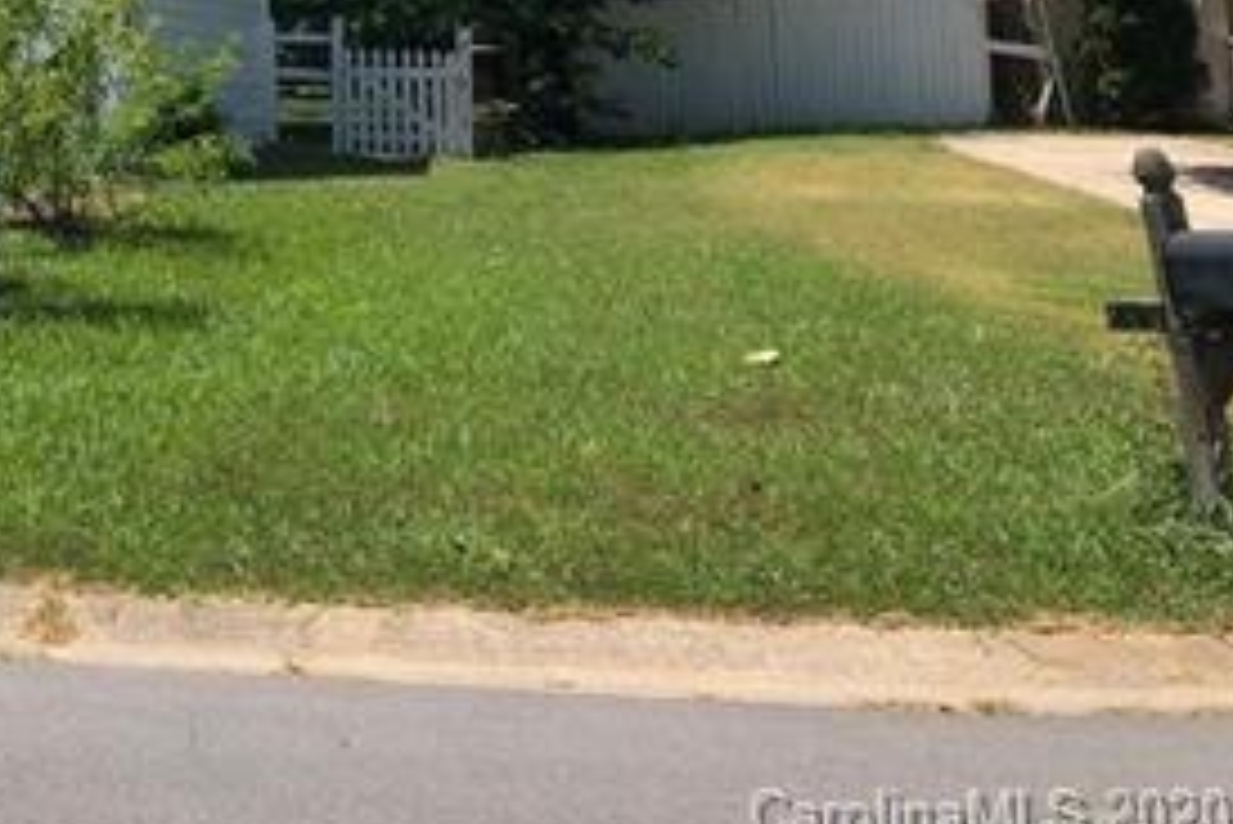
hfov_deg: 26.8
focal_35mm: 68
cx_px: -176
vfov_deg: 18.7
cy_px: -225
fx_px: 2330
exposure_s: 1/1779
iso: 20
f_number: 1.8
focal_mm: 4
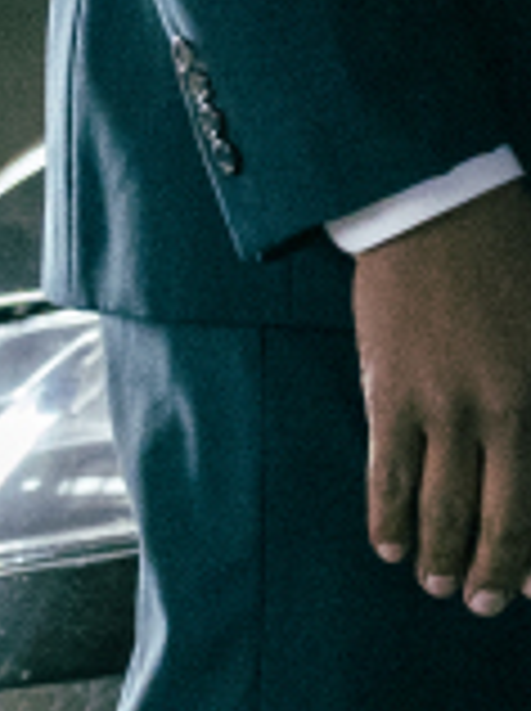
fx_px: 17986
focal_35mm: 877
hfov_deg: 1.7
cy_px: -612
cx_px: 1858
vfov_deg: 2.3
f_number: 3.5
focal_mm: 120
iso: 6400
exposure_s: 1/500
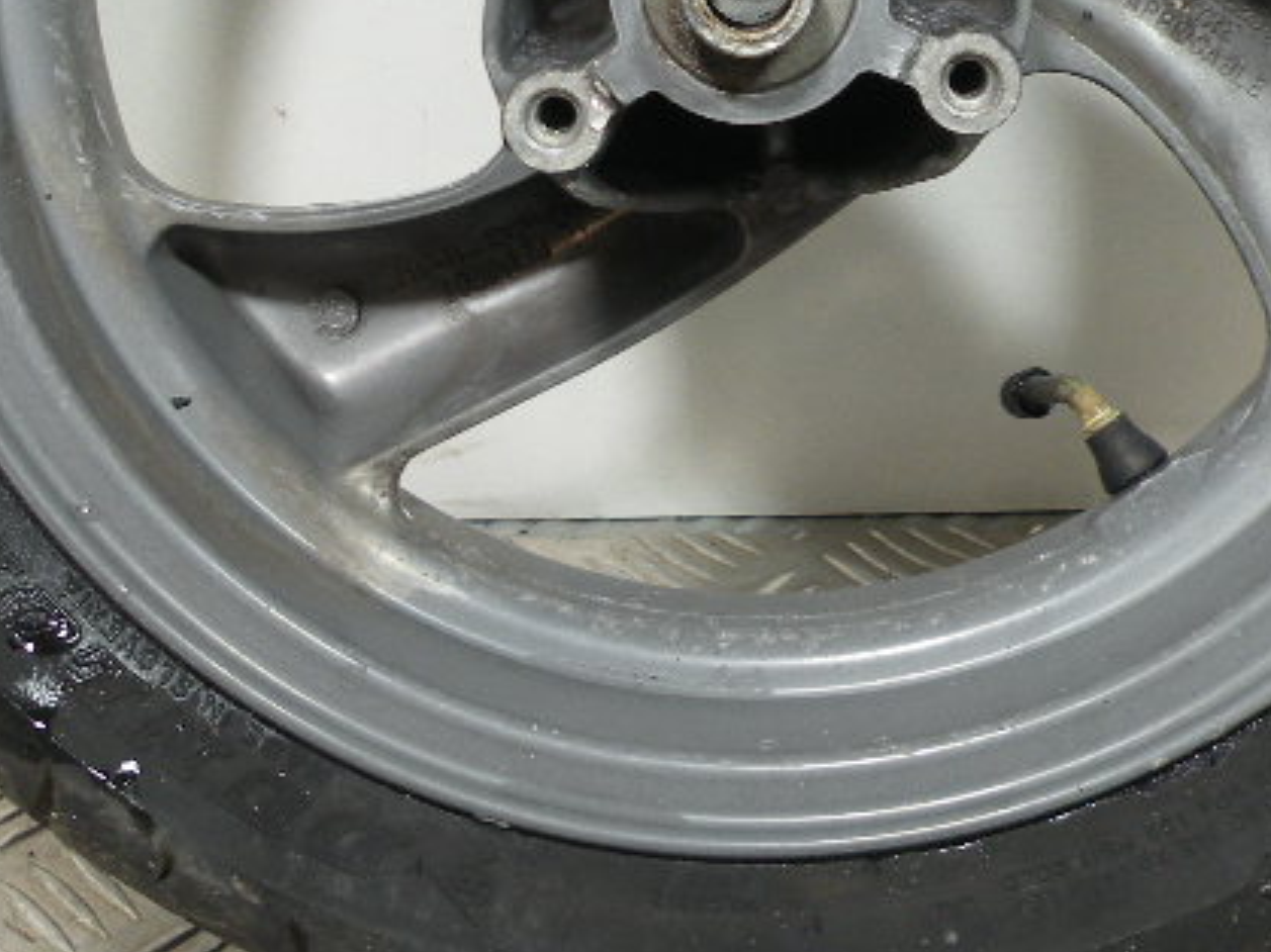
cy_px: -18
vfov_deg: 21.4
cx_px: 755
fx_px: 2423
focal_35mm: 66
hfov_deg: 29.3
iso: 95
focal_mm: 4.7
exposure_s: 1/59.8
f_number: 2.8
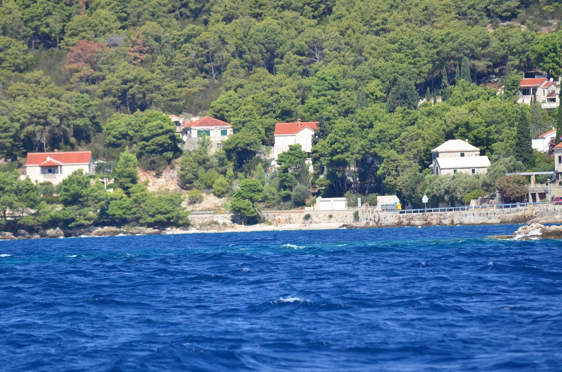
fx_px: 6308
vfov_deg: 3.4
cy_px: 186
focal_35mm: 405
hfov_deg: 5.1
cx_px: 281
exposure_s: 1/8000
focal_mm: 270
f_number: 5.6
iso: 1800
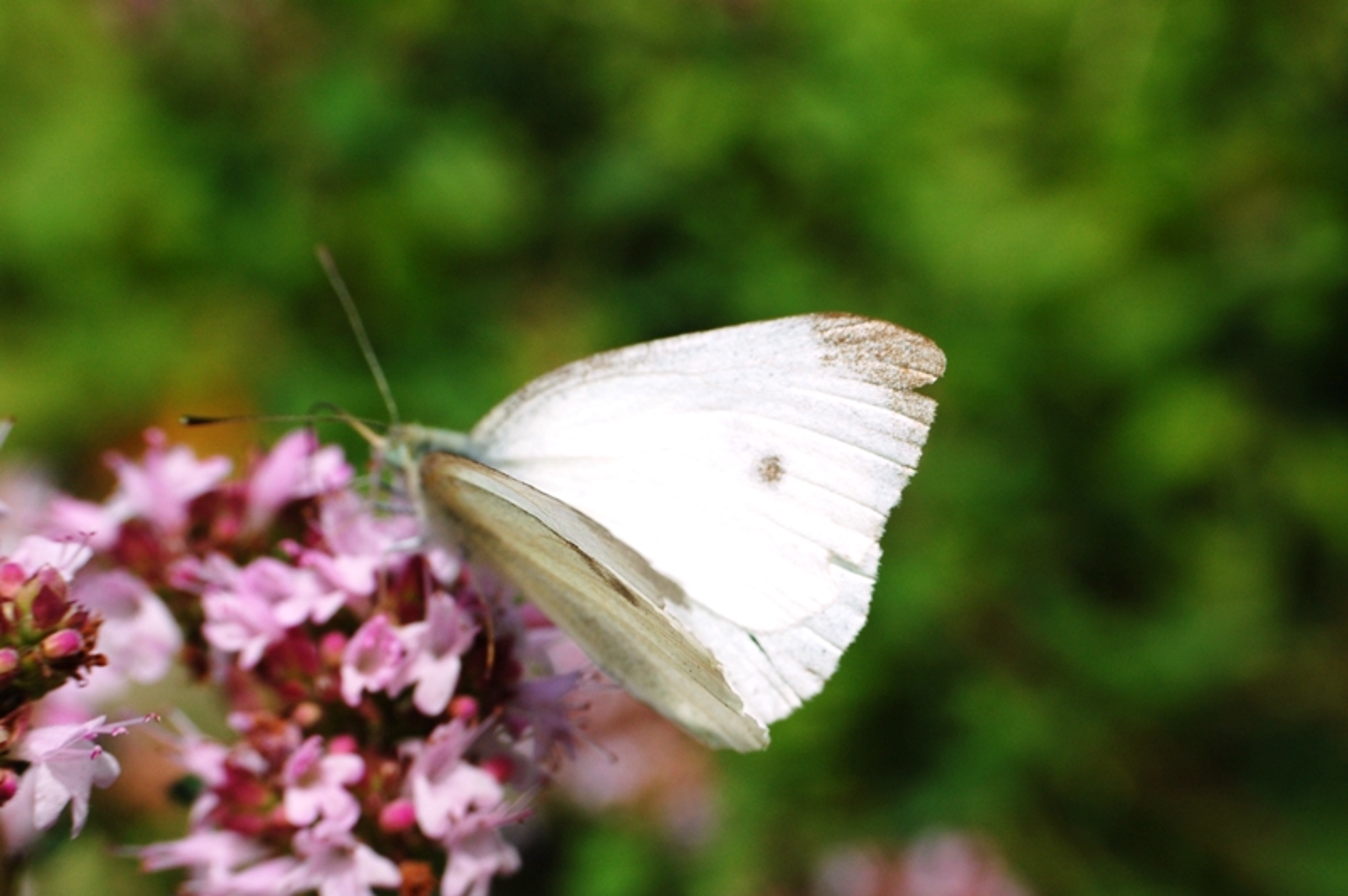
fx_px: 3087
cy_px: 448
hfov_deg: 24.6
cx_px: 674
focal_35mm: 82
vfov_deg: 16.5
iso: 200
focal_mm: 55
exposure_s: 1/320
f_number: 8
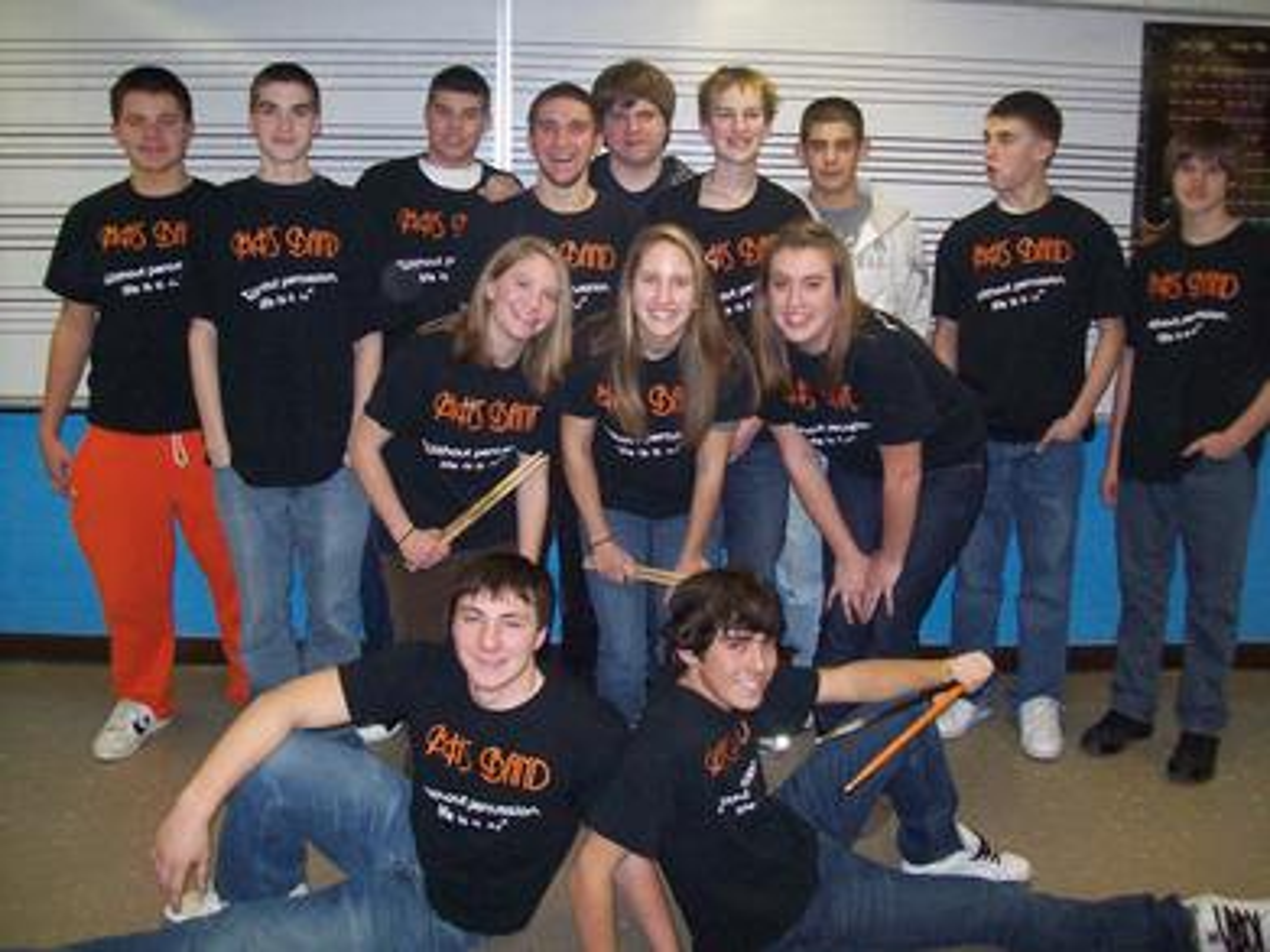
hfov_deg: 51.4
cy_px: 476
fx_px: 1320
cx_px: 635
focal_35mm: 36
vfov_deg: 39.6
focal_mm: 6
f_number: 2.7
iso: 200
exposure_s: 1/64
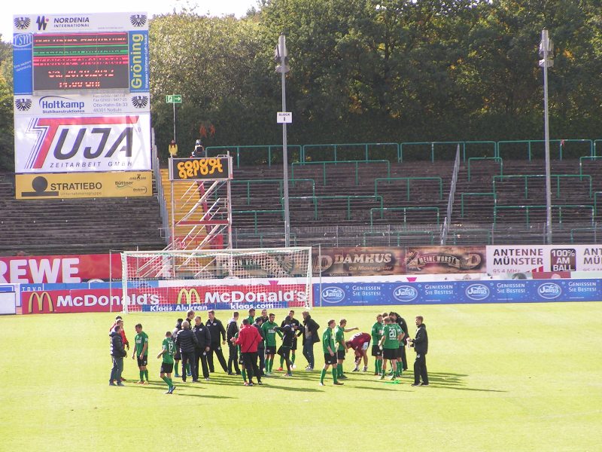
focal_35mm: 216
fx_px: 3756
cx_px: 301
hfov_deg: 9.2
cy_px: 226
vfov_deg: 6.9
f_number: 4.5
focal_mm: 33
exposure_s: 1/250
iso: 50
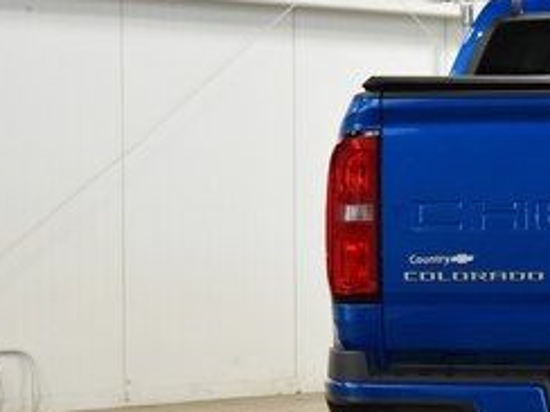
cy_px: 260
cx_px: 690
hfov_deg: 14.0
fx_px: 2161
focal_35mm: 136
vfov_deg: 10.9
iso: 1600
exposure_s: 1/60
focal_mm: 36
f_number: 5.6
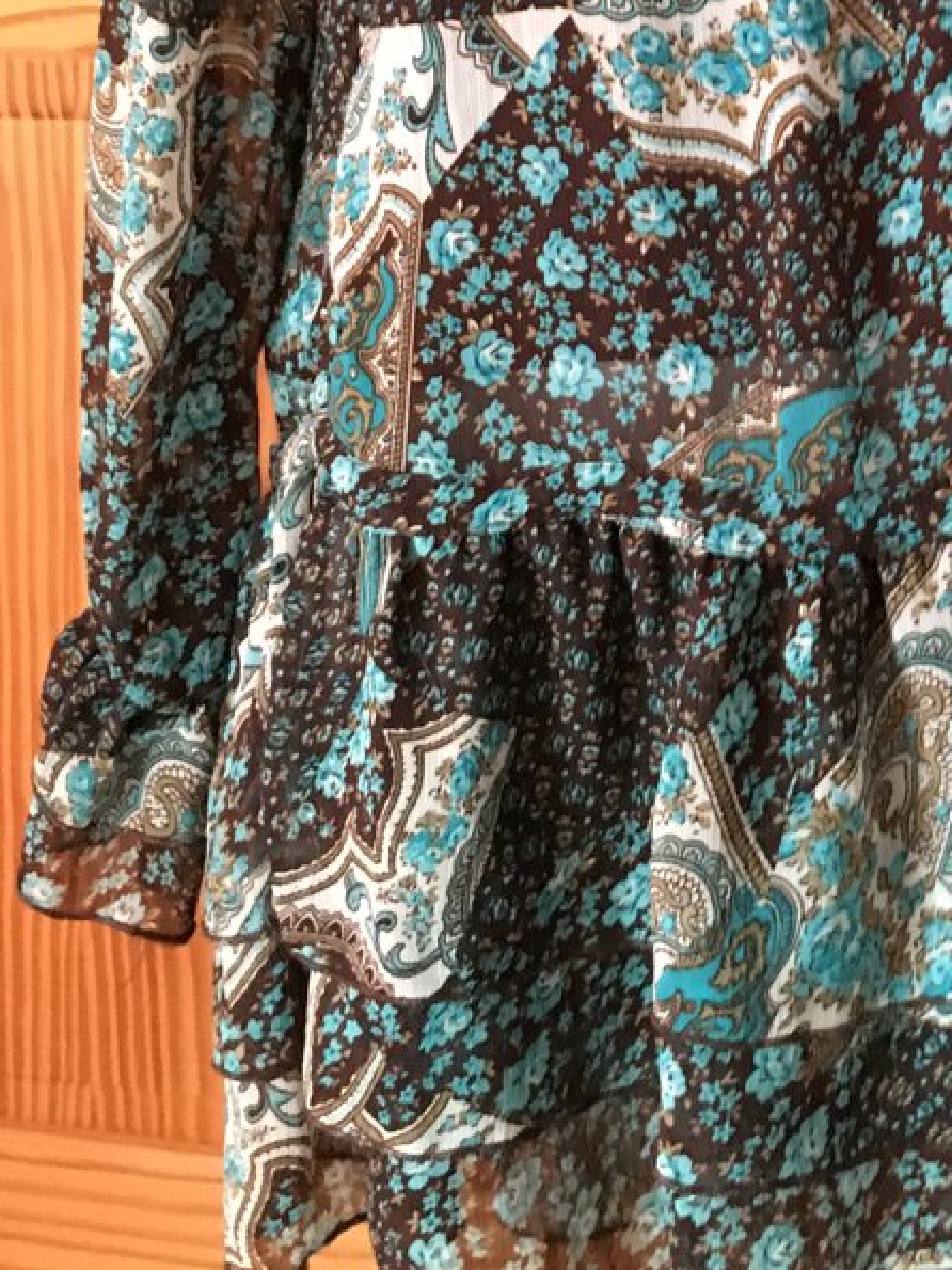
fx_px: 2384
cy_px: 67
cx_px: 899
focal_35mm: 65
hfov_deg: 21.9
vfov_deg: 28.4
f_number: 2.2
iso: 320
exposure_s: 1/17
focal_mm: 4.15
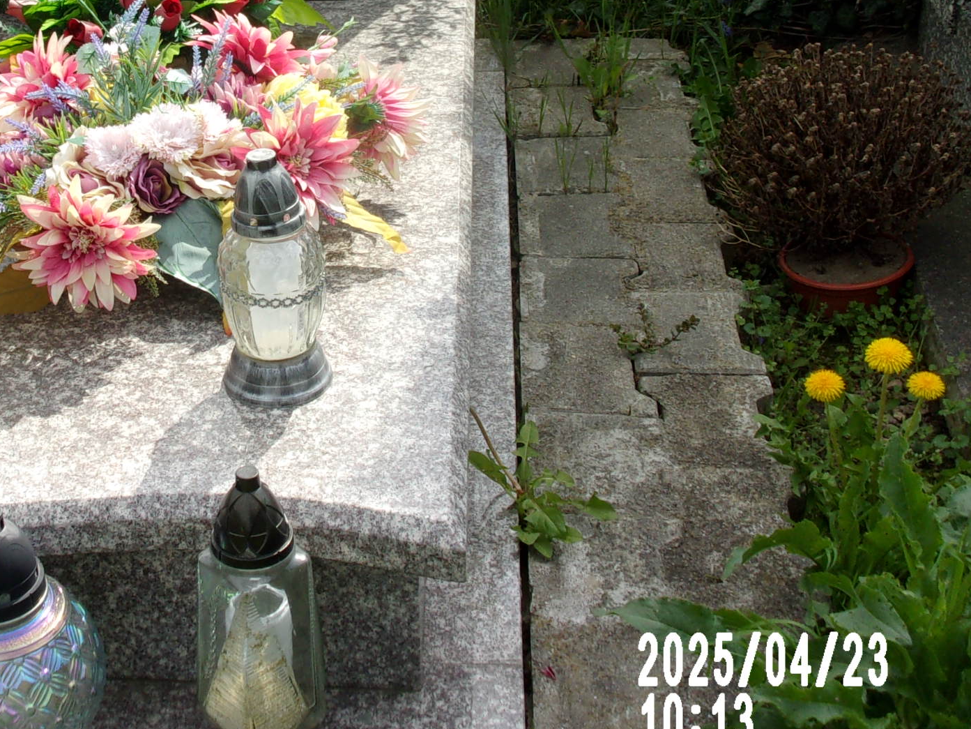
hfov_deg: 28.6
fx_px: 1880
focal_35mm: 67
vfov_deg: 21.7
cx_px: 248
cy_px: 162
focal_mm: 6.4
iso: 80
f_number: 11.8
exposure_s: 1/70
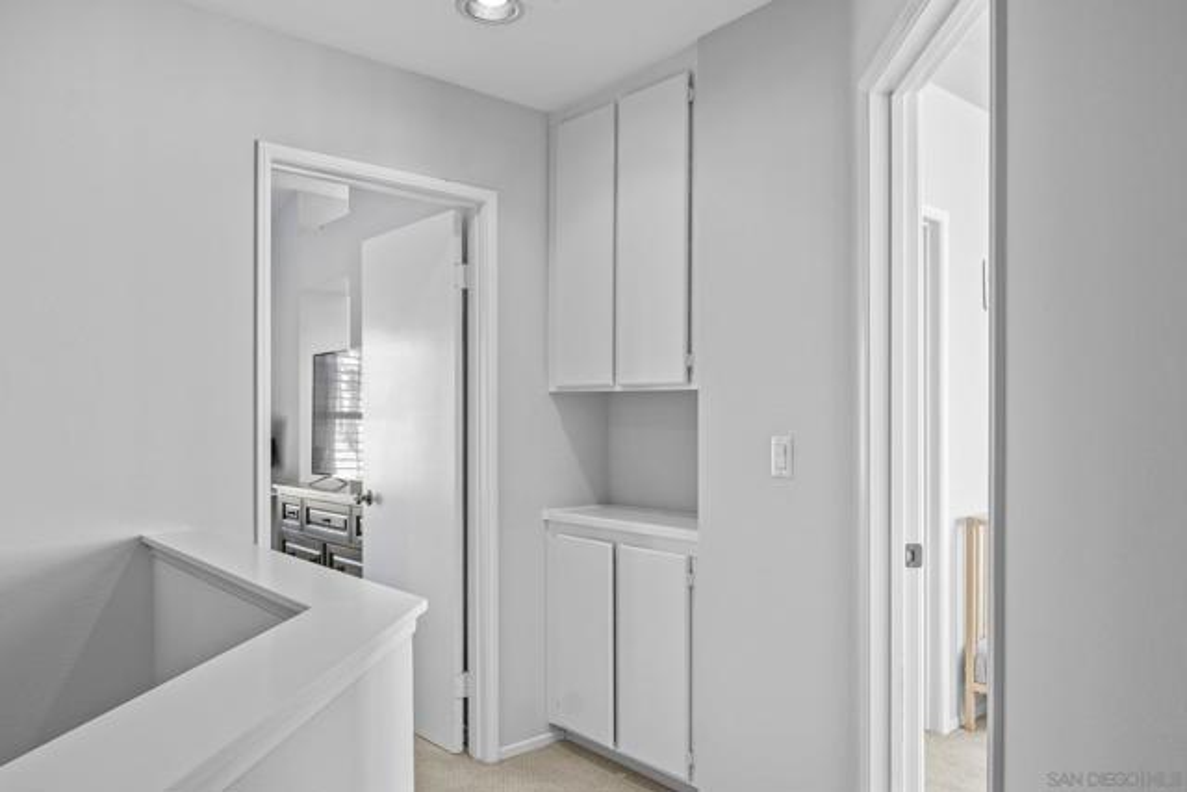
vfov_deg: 54.0
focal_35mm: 24
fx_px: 777
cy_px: 396
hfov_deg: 74.8
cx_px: 594
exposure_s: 2
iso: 100
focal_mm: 15.7
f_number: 8
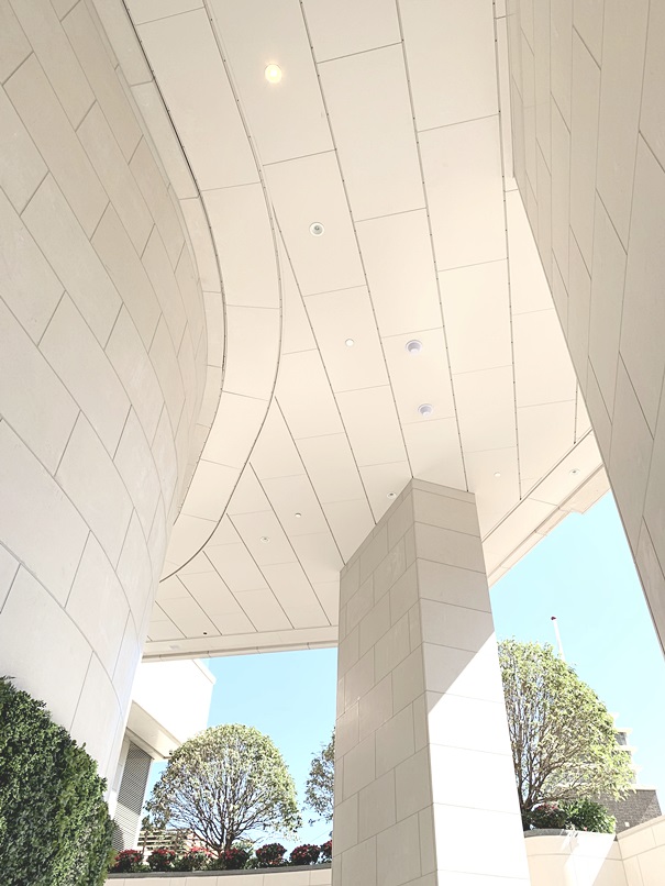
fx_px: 666
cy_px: 443
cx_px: 332
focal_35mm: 26
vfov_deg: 67.3
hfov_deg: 53.1
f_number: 1.8
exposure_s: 1/627
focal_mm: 4.25
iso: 25
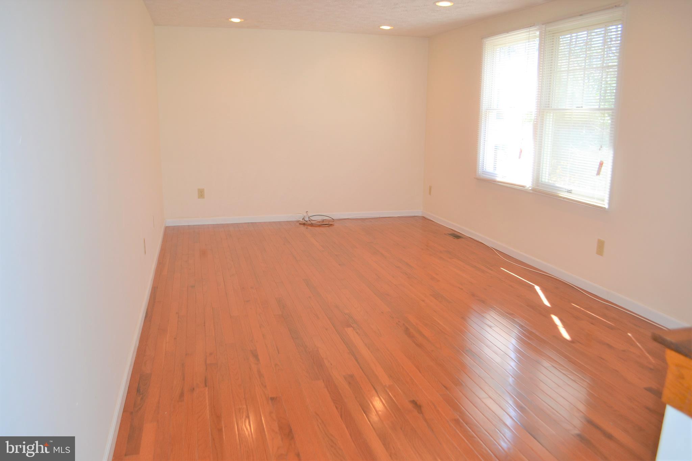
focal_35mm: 27
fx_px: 519
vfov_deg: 47.9
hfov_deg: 67.4
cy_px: 230
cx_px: 346
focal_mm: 18
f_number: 4
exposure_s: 1/125
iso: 280
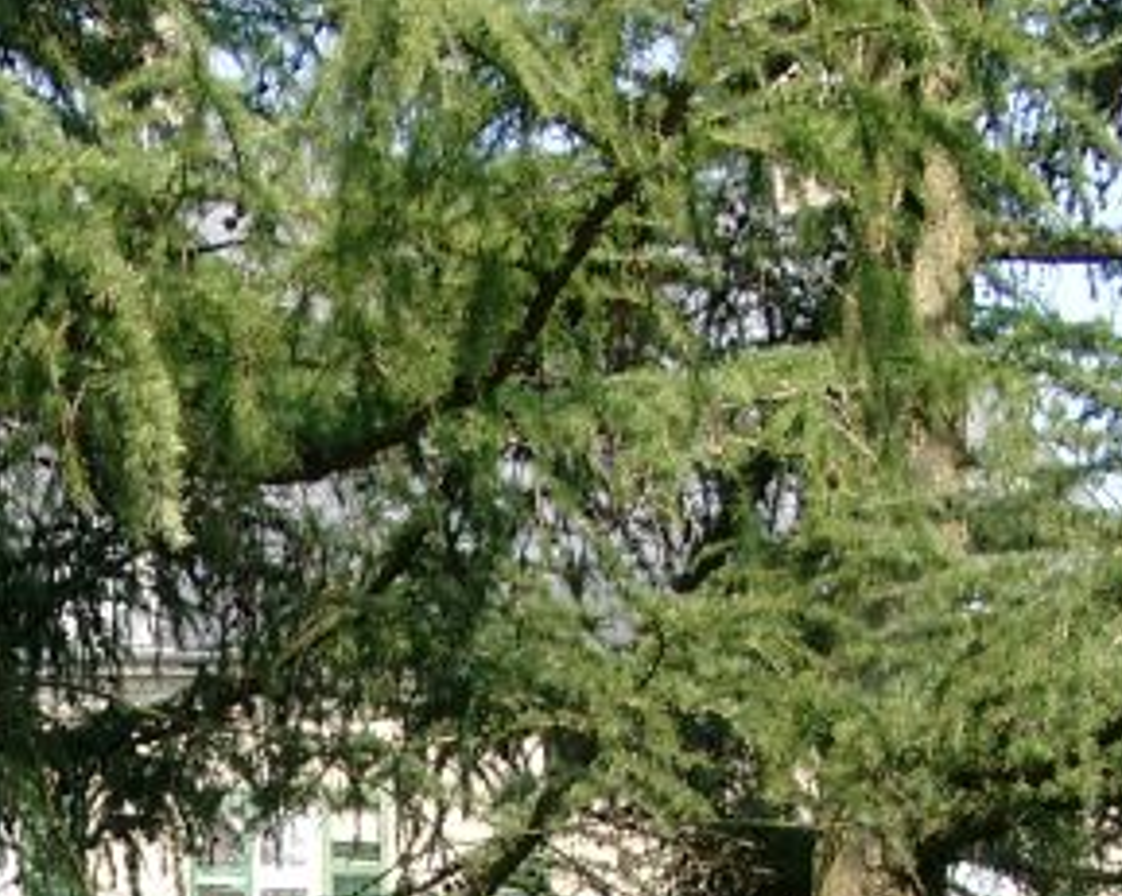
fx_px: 5378
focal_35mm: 162
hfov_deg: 11.8
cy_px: 1063
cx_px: -8
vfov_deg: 9.4
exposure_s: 1/186
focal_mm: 12.52
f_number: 4
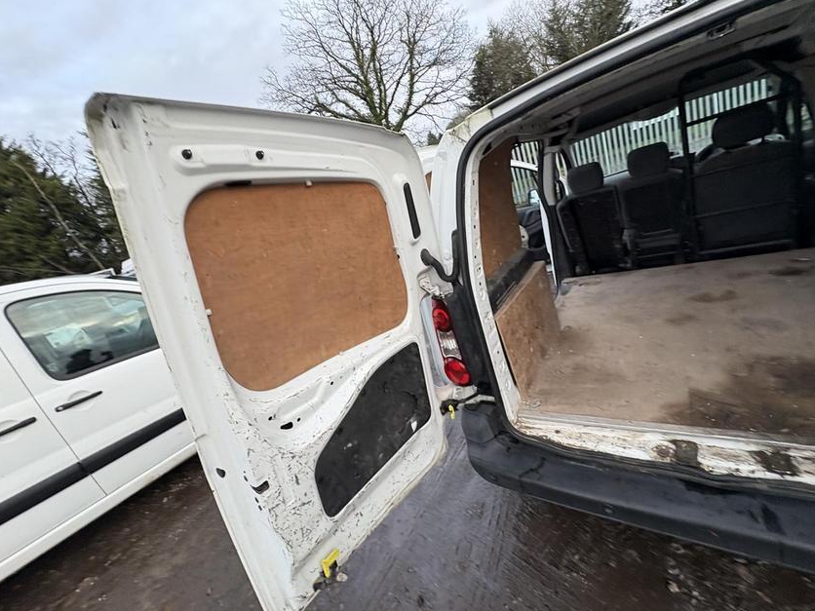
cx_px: 424
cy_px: 294
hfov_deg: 98.1
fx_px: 353
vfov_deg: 81.7
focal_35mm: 15
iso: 125
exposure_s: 1/99
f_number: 2.2
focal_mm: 2.22
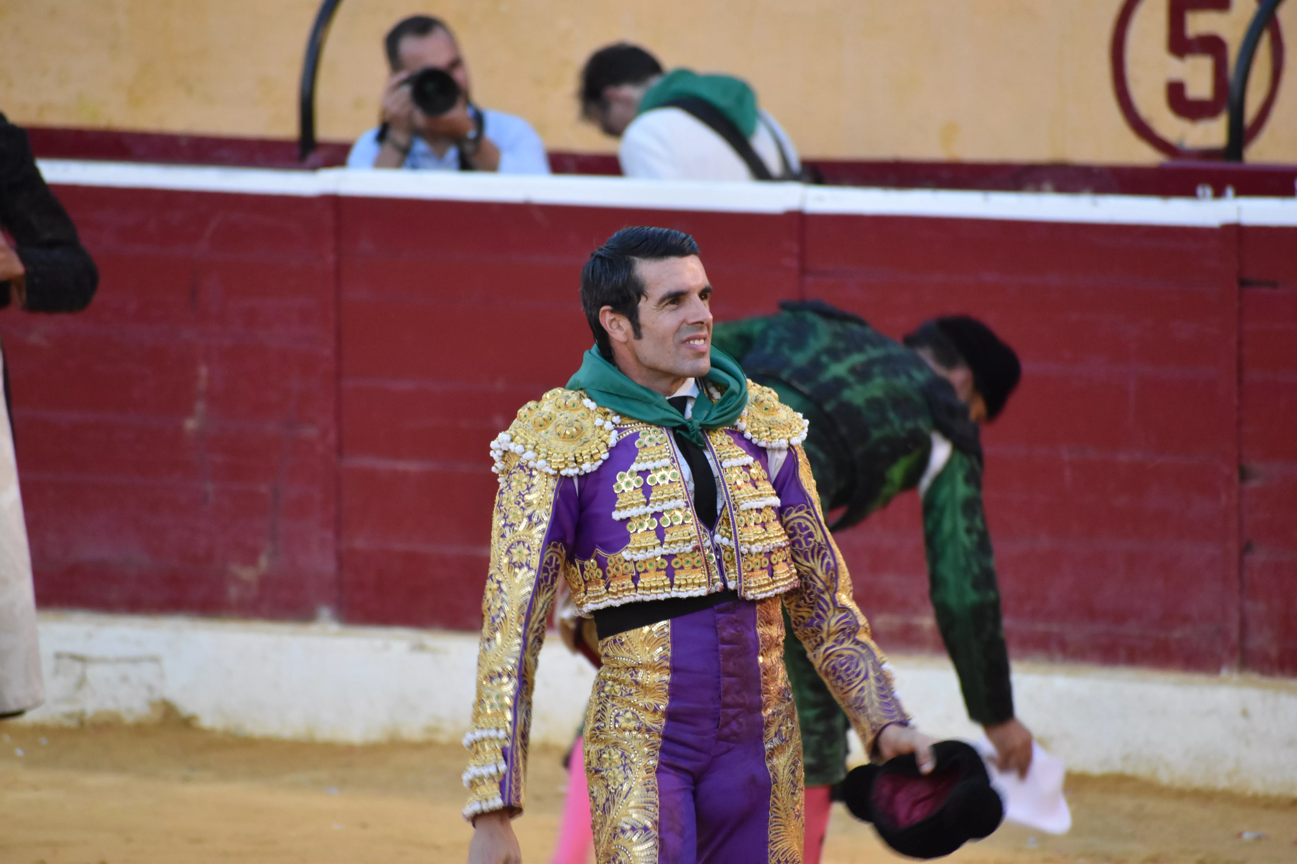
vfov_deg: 3.1
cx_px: 648
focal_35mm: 450
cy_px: 432
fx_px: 16211
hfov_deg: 4.6
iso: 1600
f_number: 6.3
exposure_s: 1/80
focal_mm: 300
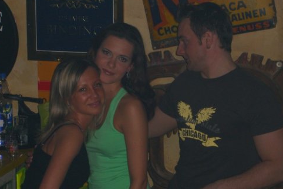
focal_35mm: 123
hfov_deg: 16.7
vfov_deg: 11.1
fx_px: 967
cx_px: 132
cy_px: 95
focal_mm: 19.7
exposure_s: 1/60
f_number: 4.8
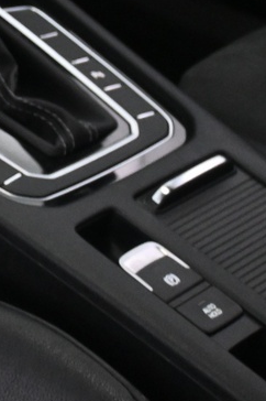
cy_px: -169
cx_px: -565
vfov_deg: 13.0
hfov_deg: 7.8
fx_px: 1669
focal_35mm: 150
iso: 2000
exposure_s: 1/40
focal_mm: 22.5
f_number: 4
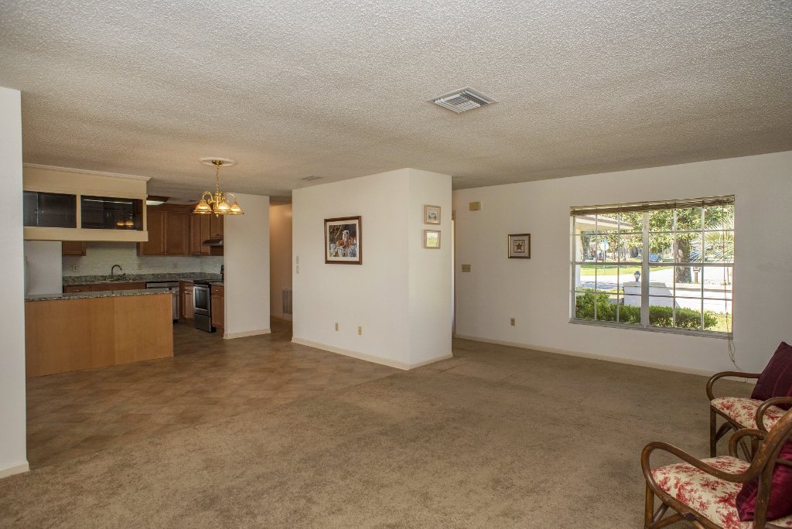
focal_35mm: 20
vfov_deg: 62.0
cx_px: 396
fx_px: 440
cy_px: 264
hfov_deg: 83.9
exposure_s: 1/200
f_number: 8
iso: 320
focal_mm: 20
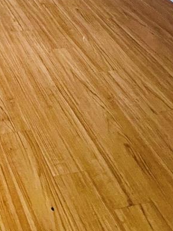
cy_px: -107
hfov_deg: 24.2
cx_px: -64
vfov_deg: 27.4
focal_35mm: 51
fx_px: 340
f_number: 1.8
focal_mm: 1.57
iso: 1000
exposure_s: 1/60
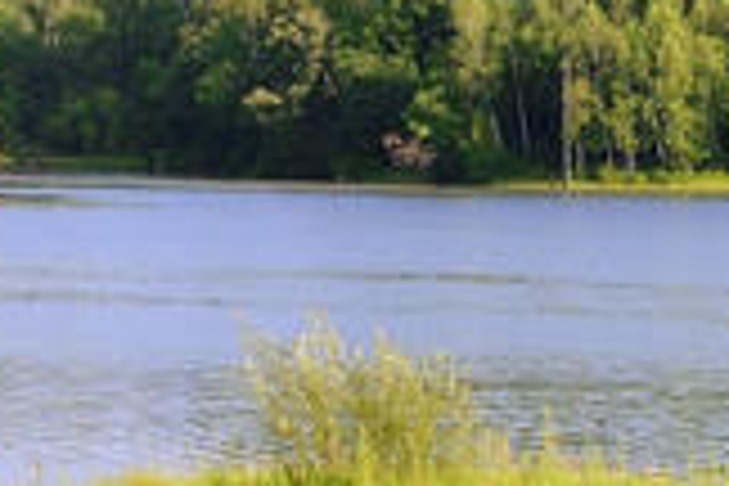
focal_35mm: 257
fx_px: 5204
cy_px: -176
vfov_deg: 5.3
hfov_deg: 7.6
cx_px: -817
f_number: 7.1
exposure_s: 1/200
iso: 100
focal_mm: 32
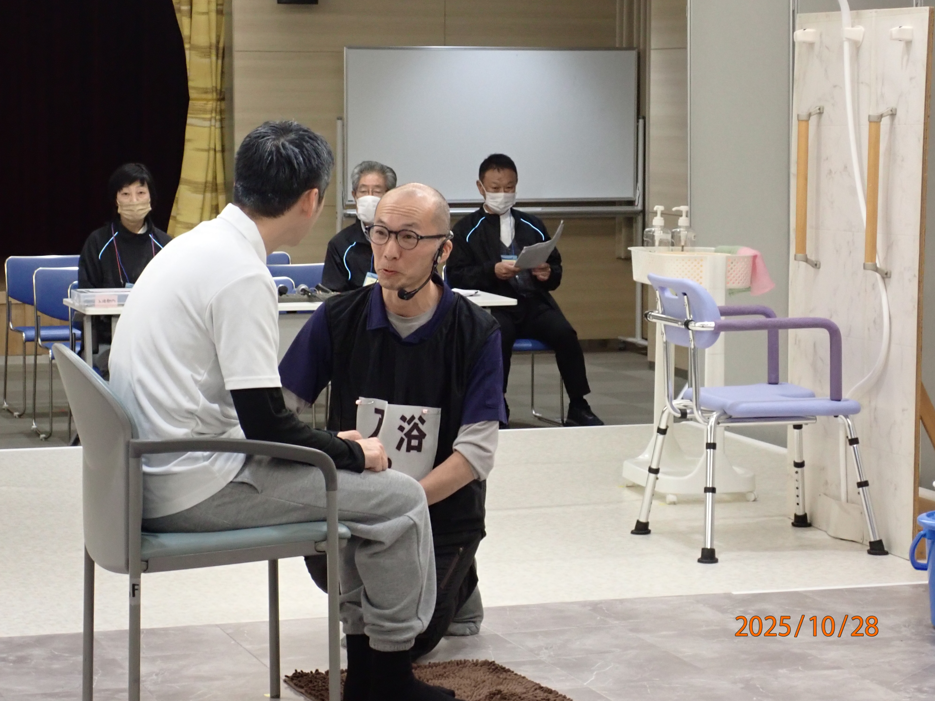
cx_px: 468
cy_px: 350
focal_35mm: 100
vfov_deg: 14.8
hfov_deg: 19.6
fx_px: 2701
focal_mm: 18
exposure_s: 1/80
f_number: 4.9
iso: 800
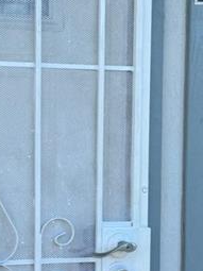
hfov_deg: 13.0
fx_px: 884
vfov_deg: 17.2
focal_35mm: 113
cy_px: 243
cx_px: 27
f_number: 1.78
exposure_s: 1/1174
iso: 80
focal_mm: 6.76
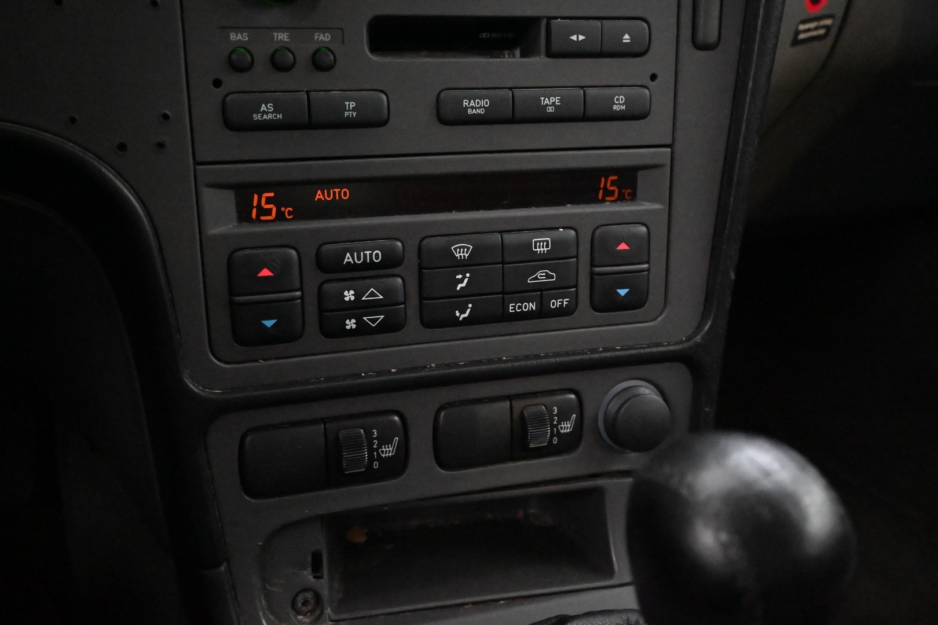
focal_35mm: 34
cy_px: 312
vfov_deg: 38.4
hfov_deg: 55.1
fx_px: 899
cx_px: 469
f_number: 4.2
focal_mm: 23
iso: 16000
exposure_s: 1/40
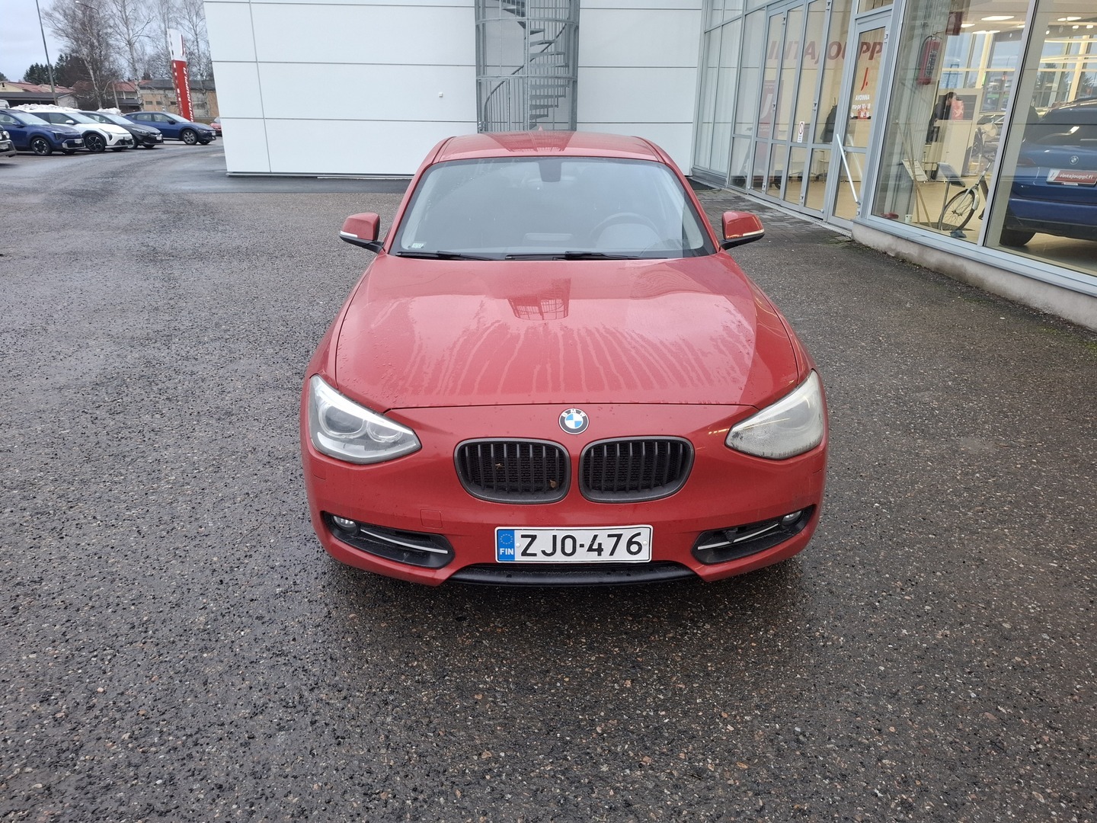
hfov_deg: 73.9
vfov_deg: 58.9
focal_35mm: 23
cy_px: 412
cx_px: 548
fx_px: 729
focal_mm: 5.54
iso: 200
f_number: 1.8
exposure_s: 1/100
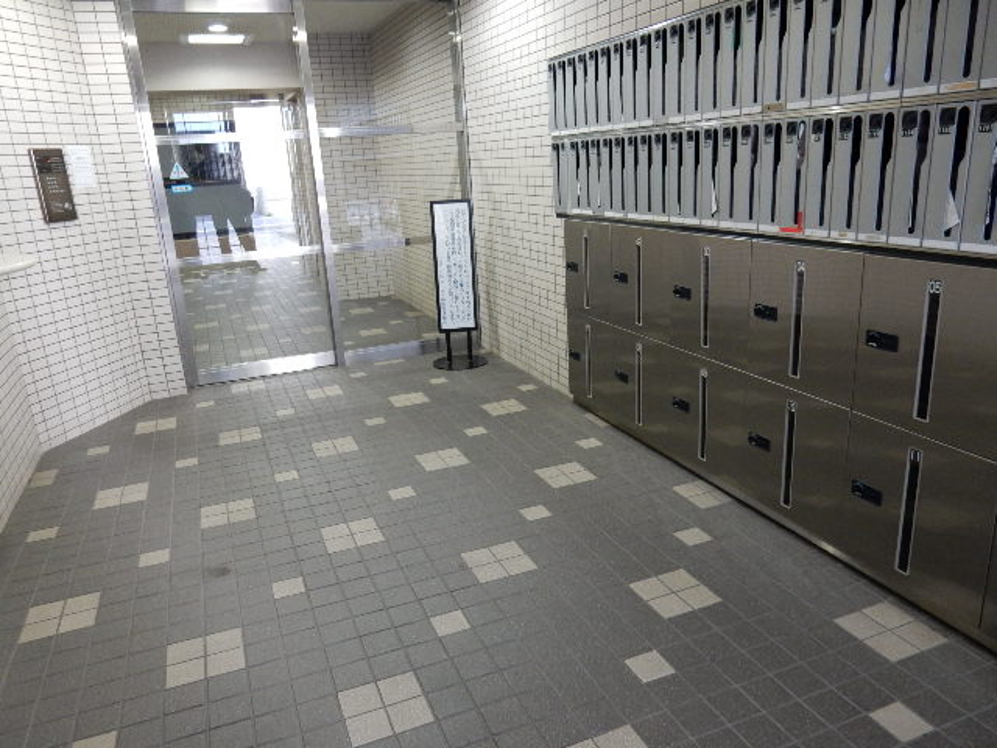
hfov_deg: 69.4
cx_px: 498
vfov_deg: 54.9
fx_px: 720
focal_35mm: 25
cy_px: 374
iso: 400
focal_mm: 4.5
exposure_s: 1/8
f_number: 3.7
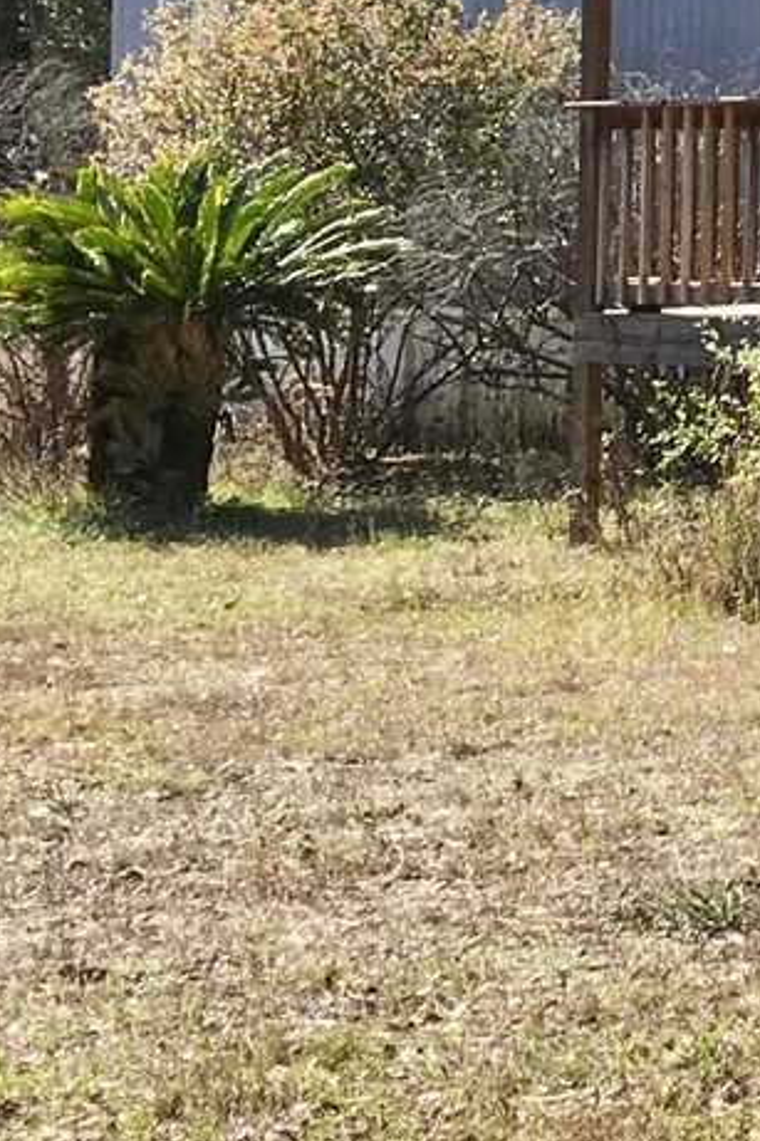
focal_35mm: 134
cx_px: 1810
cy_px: -111
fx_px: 4246
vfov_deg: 14.9
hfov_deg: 9.2
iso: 25
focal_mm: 4.15
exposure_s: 1/785
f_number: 2.2
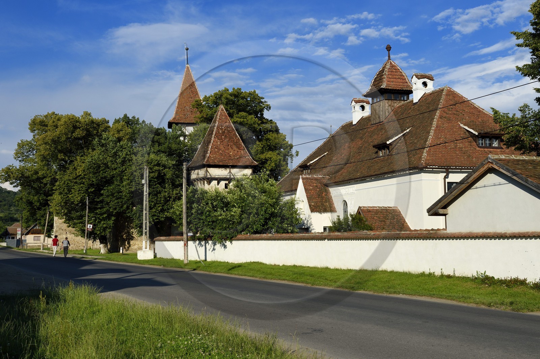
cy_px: 180
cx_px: 270
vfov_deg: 28.0
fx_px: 719
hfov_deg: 41.1
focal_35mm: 48
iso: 200
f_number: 14
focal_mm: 48
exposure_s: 1/250
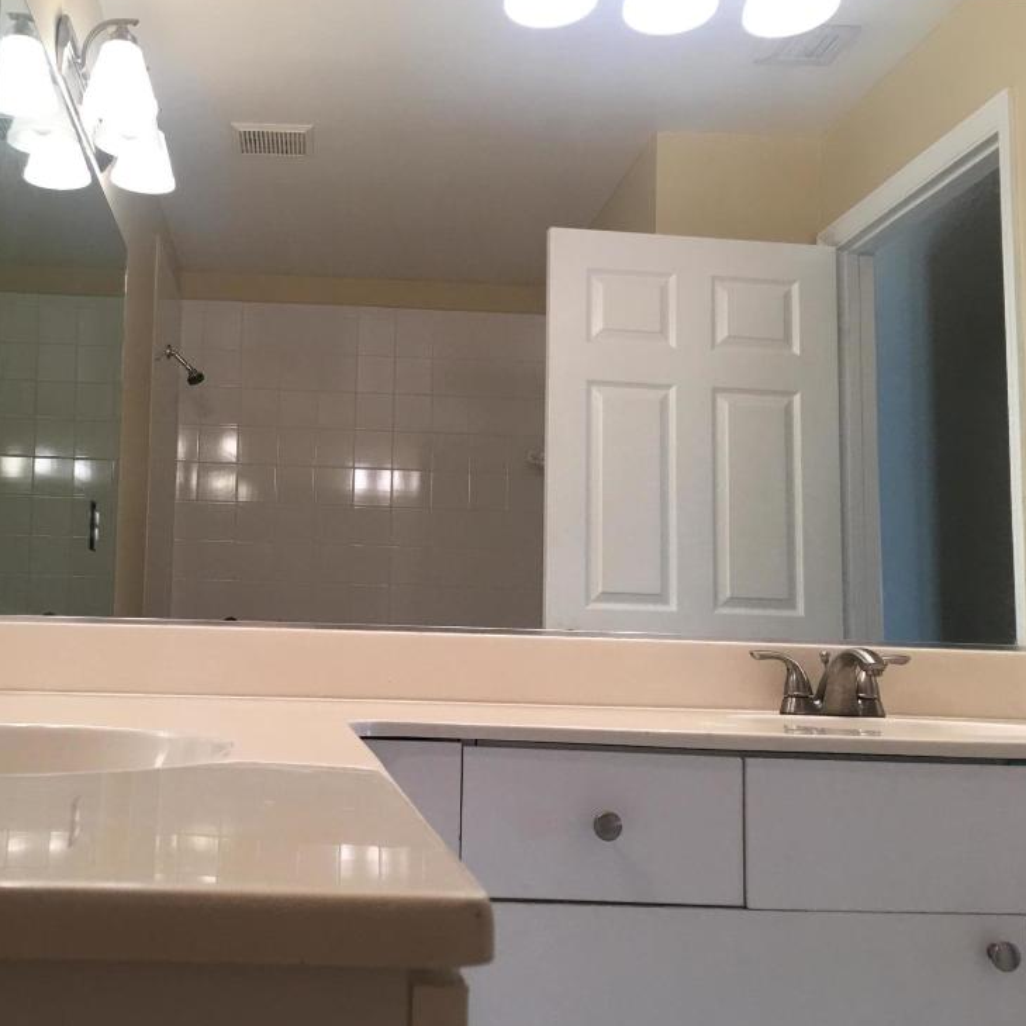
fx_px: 1207
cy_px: 502
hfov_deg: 45.3
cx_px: 332
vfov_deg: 46.0
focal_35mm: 36
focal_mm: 4.15
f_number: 2.2
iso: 32
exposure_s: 1/30
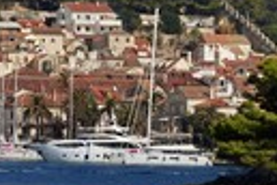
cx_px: -154
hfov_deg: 3.2
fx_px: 5016
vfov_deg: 2.1
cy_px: -37
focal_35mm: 652
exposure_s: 1/500
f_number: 11
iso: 200
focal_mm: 200
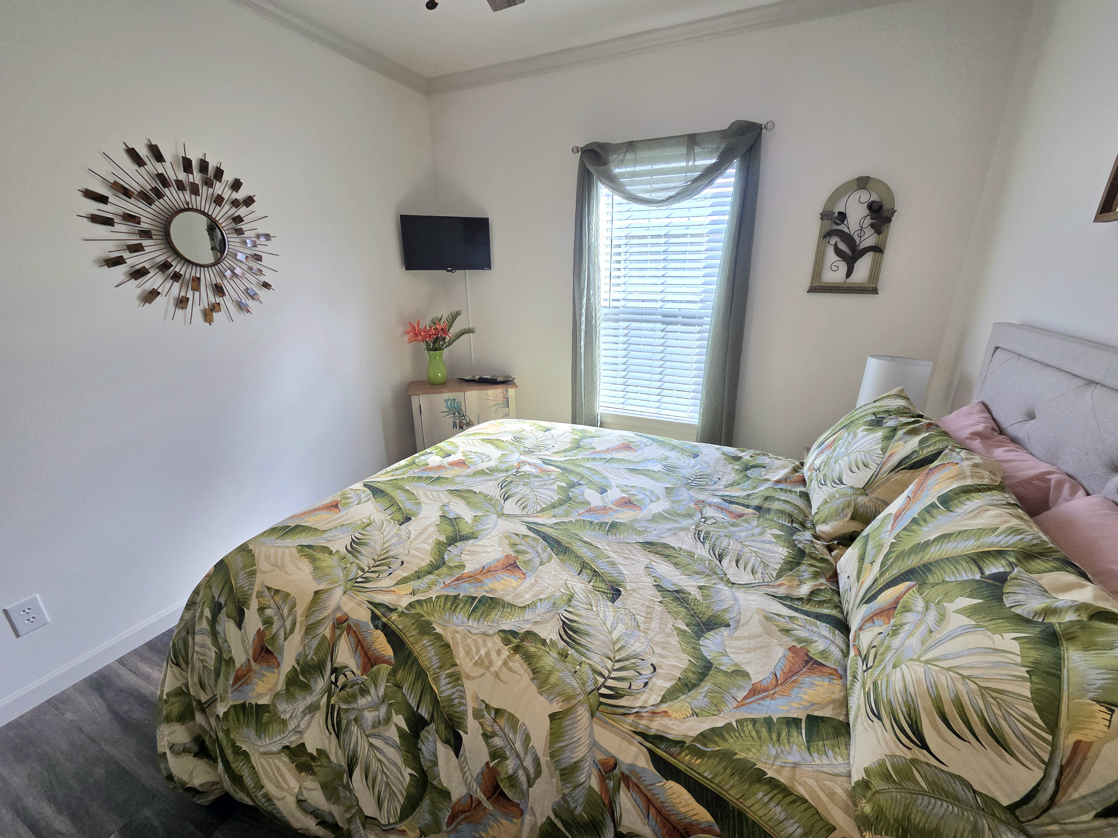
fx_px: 420
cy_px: 419
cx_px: 559
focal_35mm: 13
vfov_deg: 89.9
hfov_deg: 106.2
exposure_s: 1/120
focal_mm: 2.2
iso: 80
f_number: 2.2
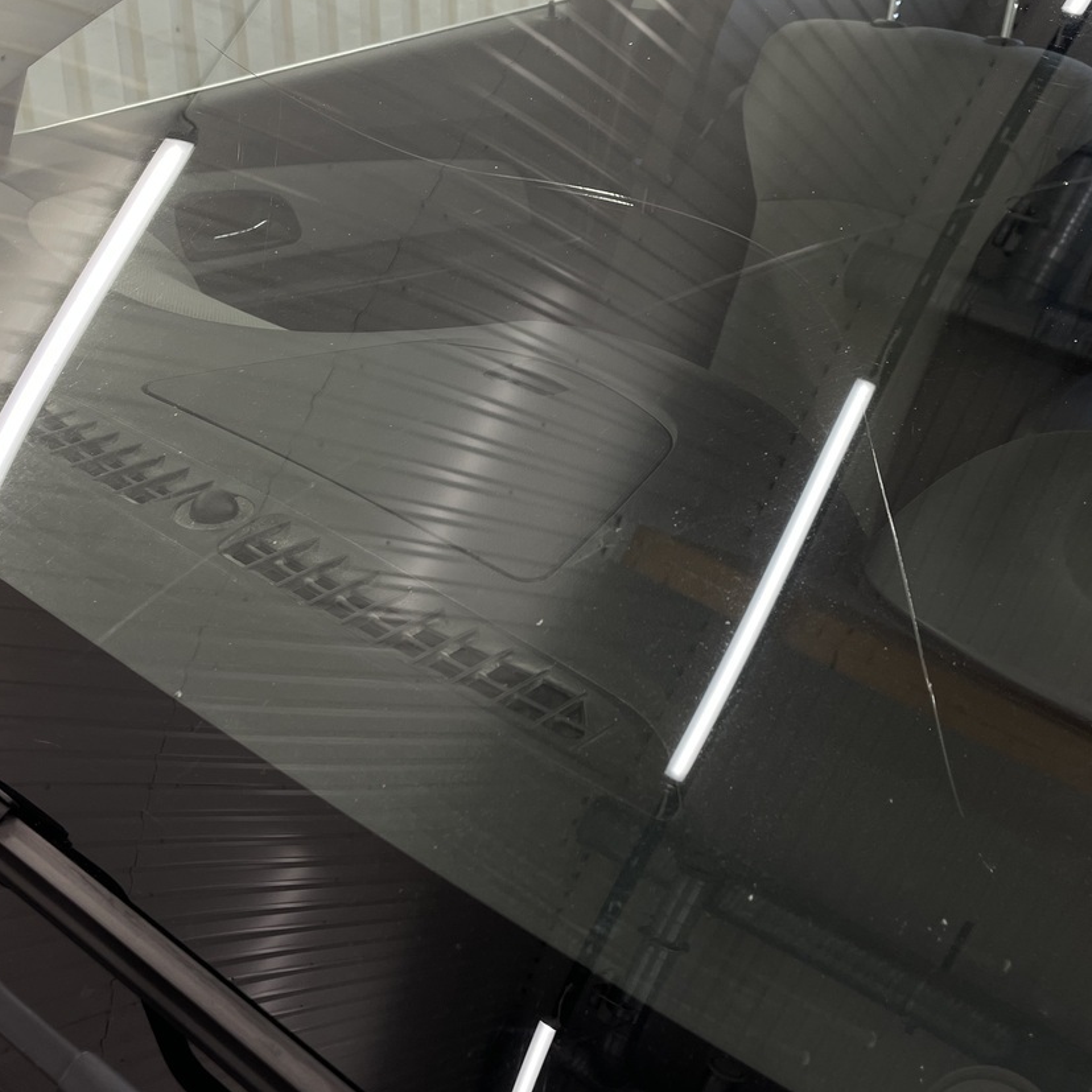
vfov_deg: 41.7
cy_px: 434
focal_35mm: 40
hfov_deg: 41.8
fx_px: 1428
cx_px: 597
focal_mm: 4.2
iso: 40
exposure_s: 1/100
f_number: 1.6
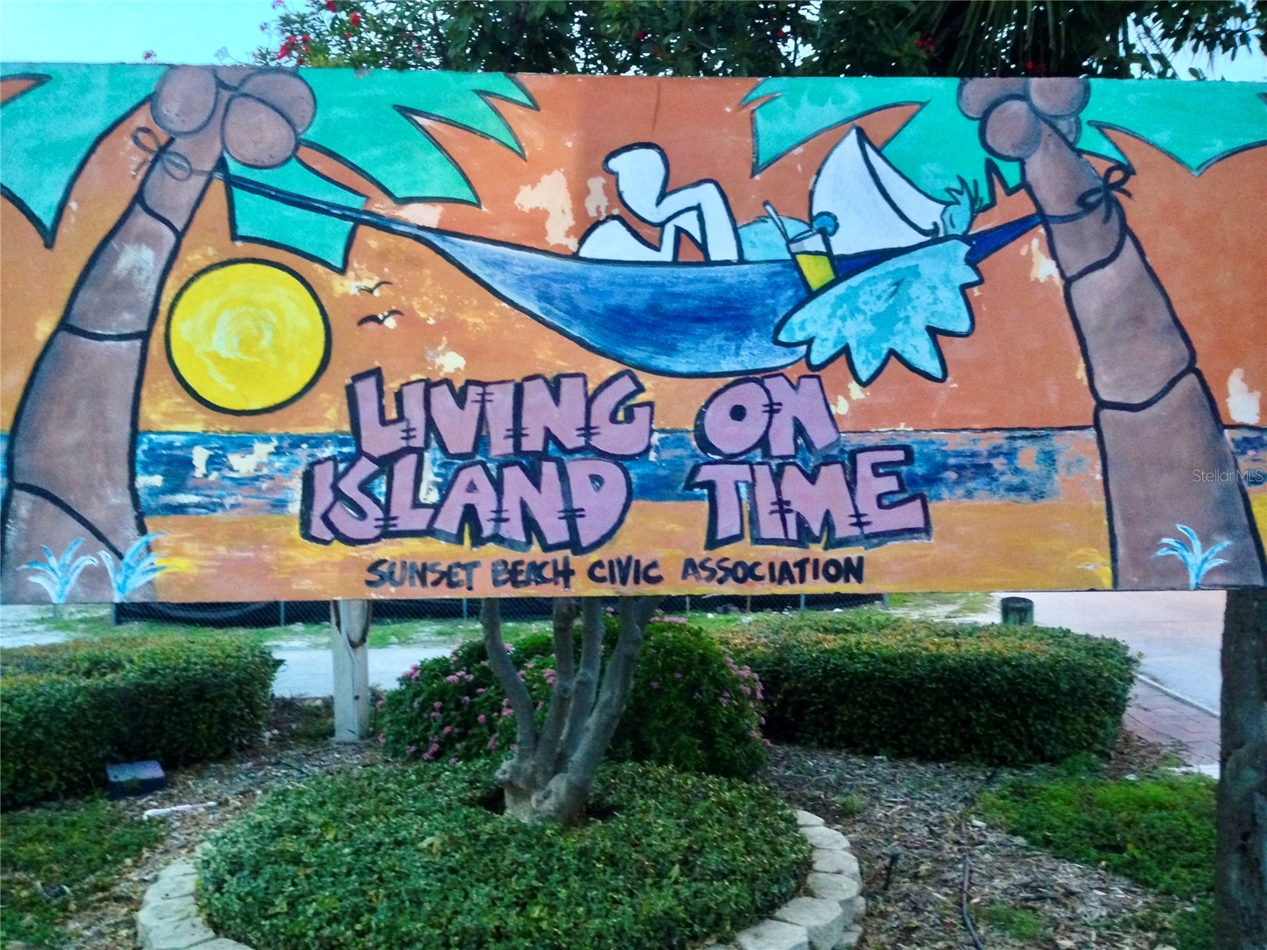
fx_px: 1208
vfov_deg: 42.9
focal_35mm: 33
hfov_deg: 55.4
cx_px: 634
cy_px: 475
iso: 400
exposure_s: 1/20
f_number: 2.4
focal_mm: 4.12
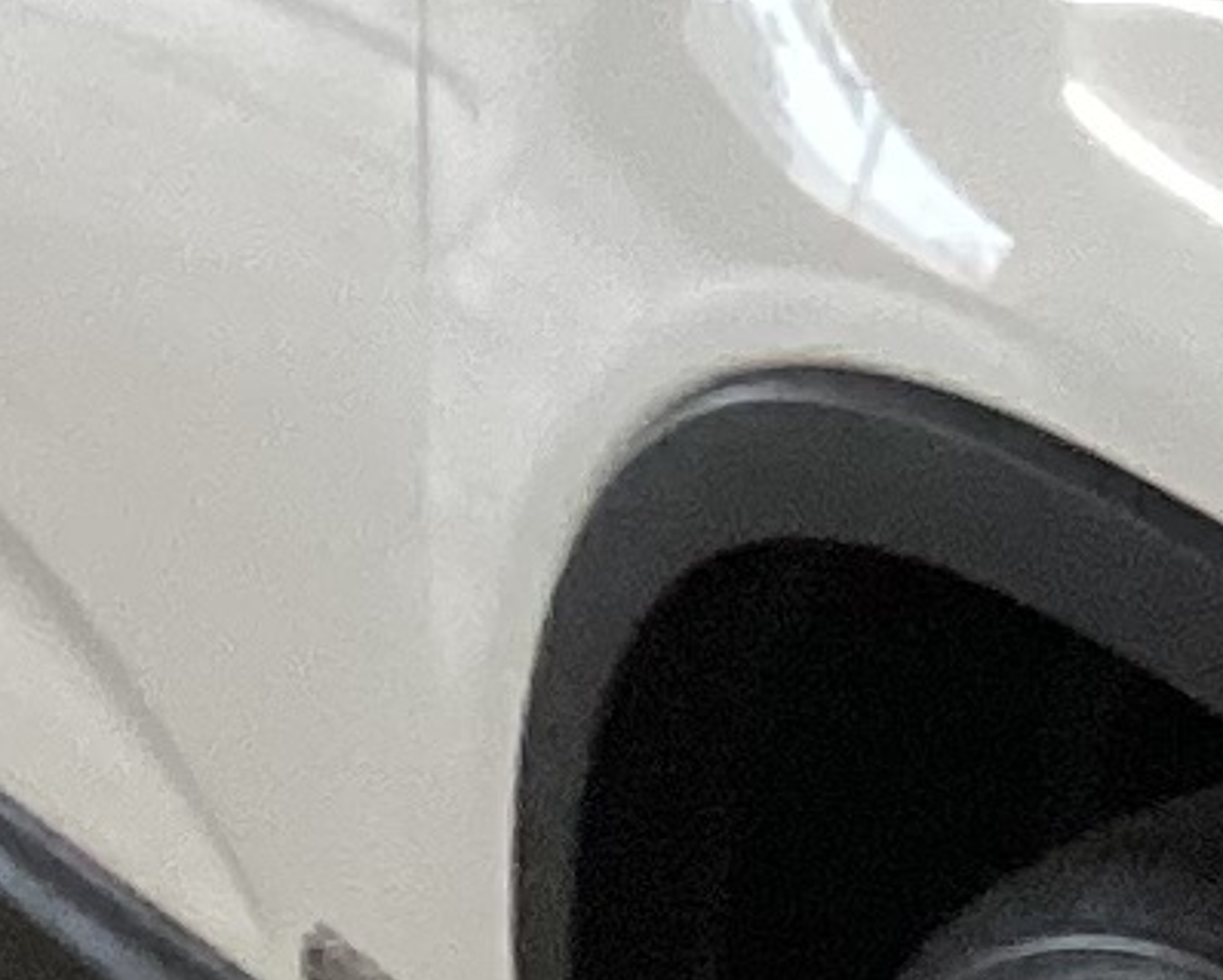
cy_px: 249
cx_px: 2719
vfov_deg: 6.2
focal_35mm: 248
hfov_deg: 7.4
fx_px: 8983
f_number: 2.4
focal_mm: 3.3
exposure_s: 1/50
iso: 200
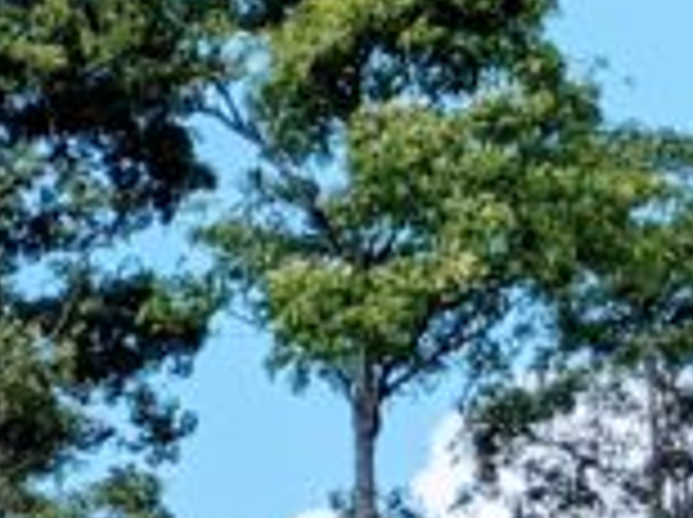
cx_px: -1026
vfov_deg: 7.7
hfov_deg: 9.6
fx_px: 3598
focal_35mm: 180
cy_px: 1234
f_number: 1.8
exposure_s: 1/2611
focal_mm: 4.44
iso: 53
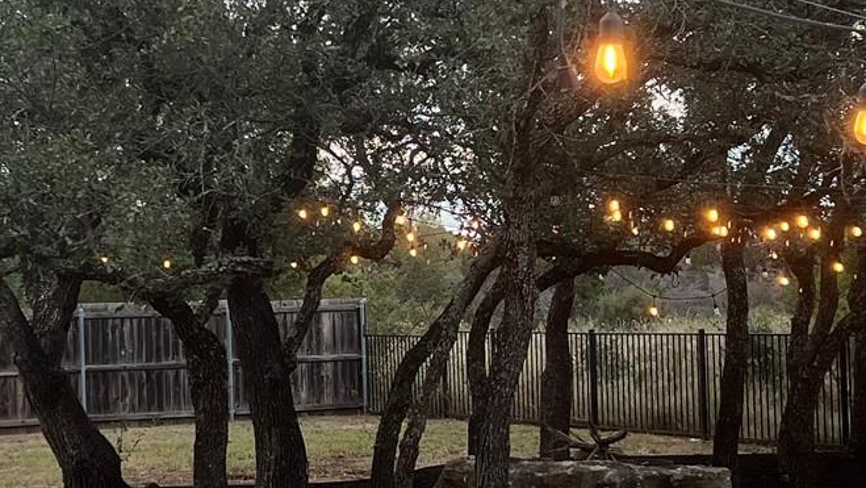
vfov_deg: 13.8
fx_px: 2021
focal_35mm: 88
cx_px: 304
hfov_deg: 24.1
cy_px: 235
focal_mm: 5.7
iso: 64
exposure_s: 1/120
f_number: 1.5
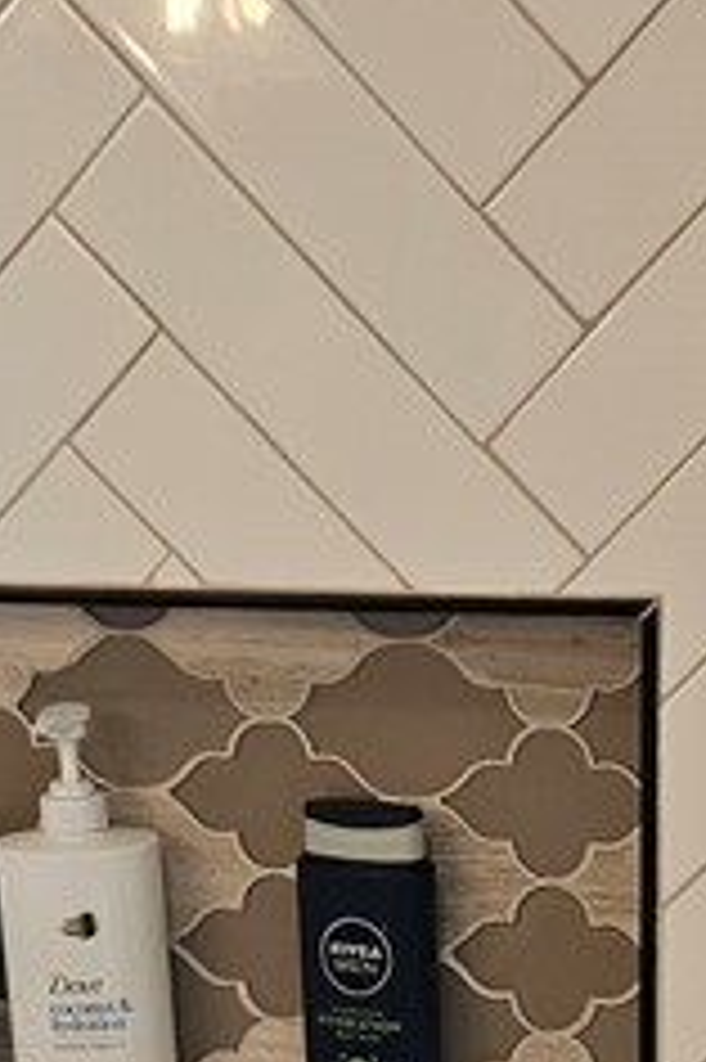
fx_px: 3064
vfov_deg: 18.3
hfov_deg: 13.1
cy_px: 1386
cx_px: 603
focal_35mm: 104
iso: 160
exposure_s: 1/120
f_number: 1.8
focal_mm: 5.4
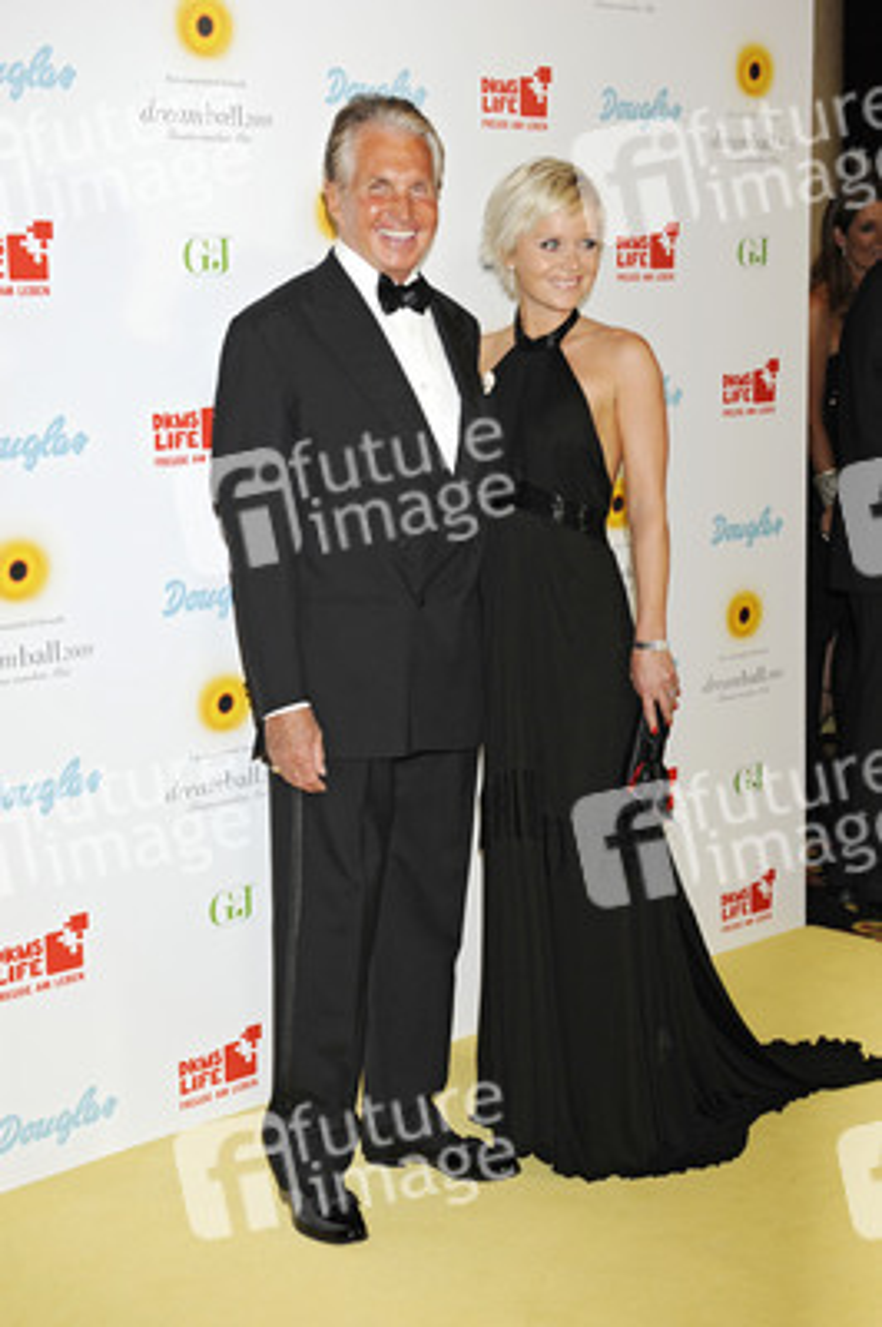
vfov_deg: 35.7
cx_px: 441
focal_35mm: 56
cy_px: 664
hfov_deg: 24.2
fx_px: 2061
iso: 1000
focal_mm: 56
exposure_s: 1/160
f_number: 5.6
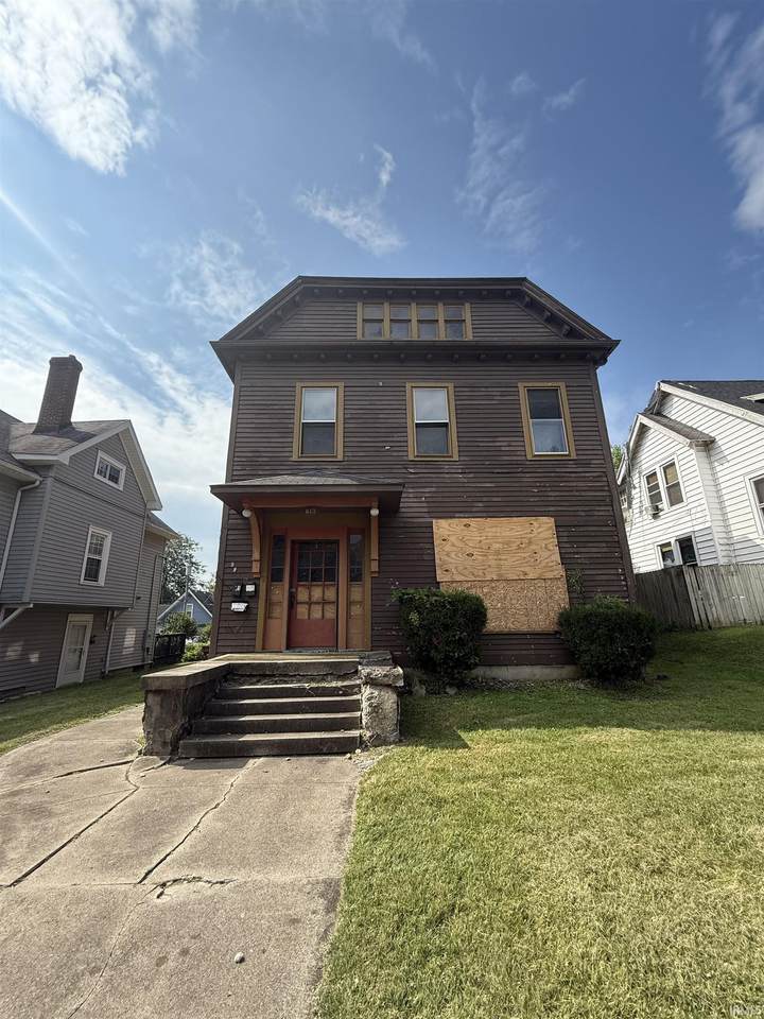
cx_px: 382
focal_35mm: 14
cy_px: 510
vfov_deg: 102.1
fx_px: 412
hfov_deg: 85.7
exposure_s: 1/1145
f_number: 2.2
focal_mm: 2.22
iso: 64
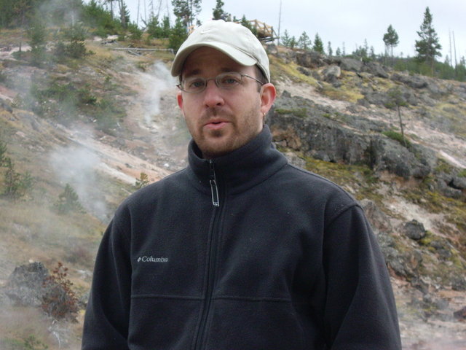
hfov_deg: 20.9
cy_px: 175
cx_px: 233
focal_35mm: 94
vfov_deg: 15.7
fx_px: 1265
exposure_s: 1/160
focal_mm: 15.3
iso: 200
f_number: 4.6
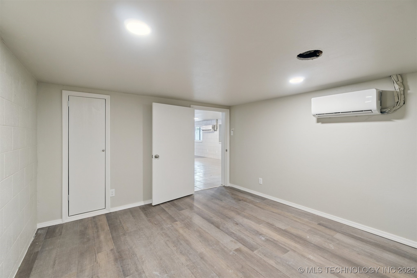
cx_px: 208
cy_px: 139
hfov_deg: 100.4
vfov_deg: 77.3
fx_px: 174
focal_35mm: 15
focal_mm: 10
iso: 200
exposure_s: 1/13
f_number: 6.3
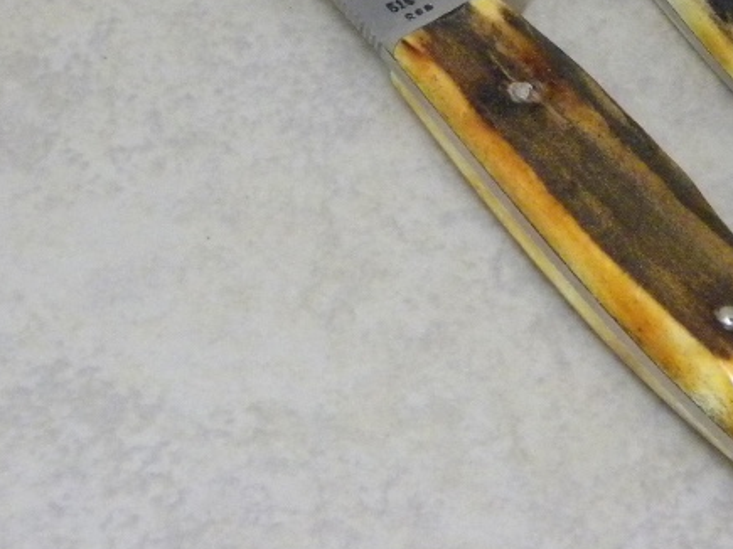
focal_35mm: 154
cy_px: -37
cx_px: 693
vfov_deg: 9.5
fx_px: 3260
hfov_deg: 12.7
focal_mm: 12.2
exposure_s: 1/60.6
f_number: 4.3
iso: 800
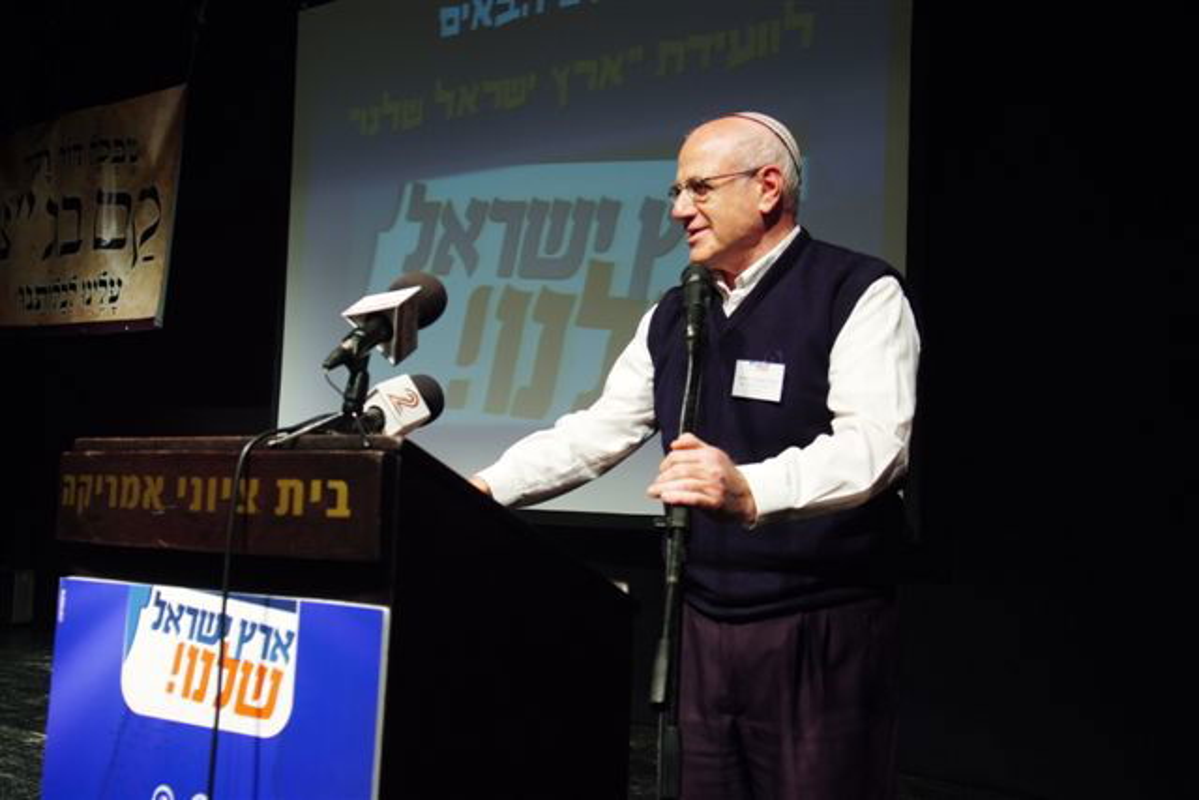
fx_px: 1199
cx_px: 600
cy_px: 400
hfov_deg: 53.1
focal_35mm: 36
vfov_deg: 36.9
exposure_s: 1/125
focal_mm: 24
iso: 640
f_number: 4
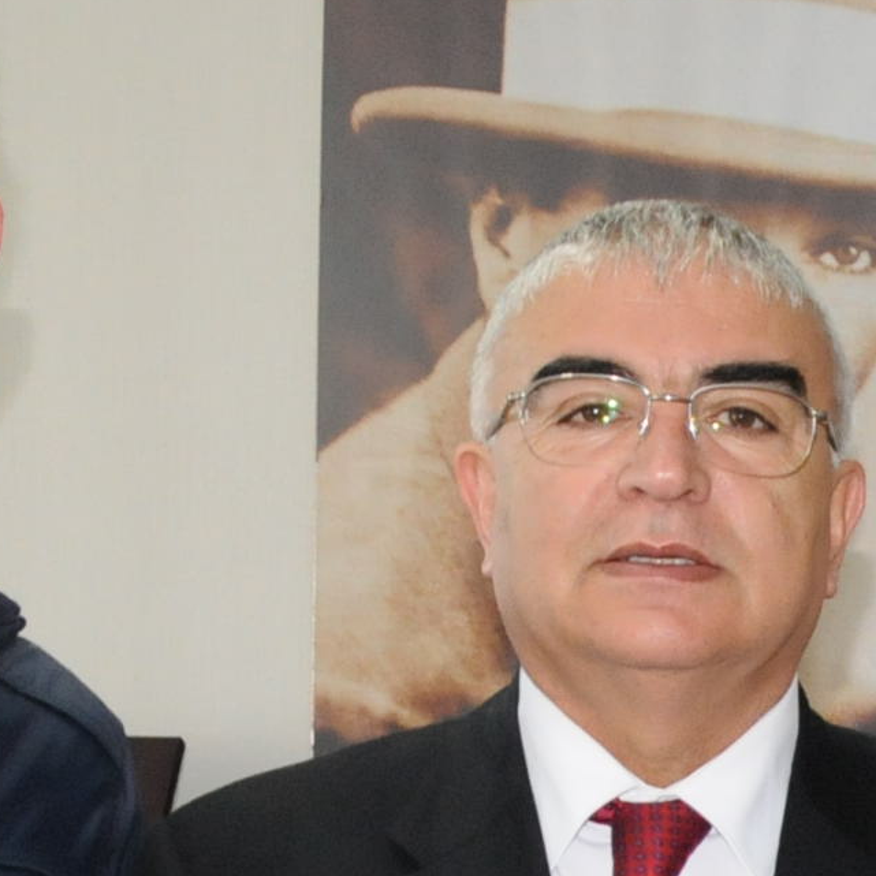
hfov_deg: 14.5
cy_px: 1112
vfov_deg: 14.6
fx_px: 3293
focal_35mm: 115
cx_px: 1129
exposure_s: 1/60
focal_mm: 18
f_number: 5.6
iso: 1600
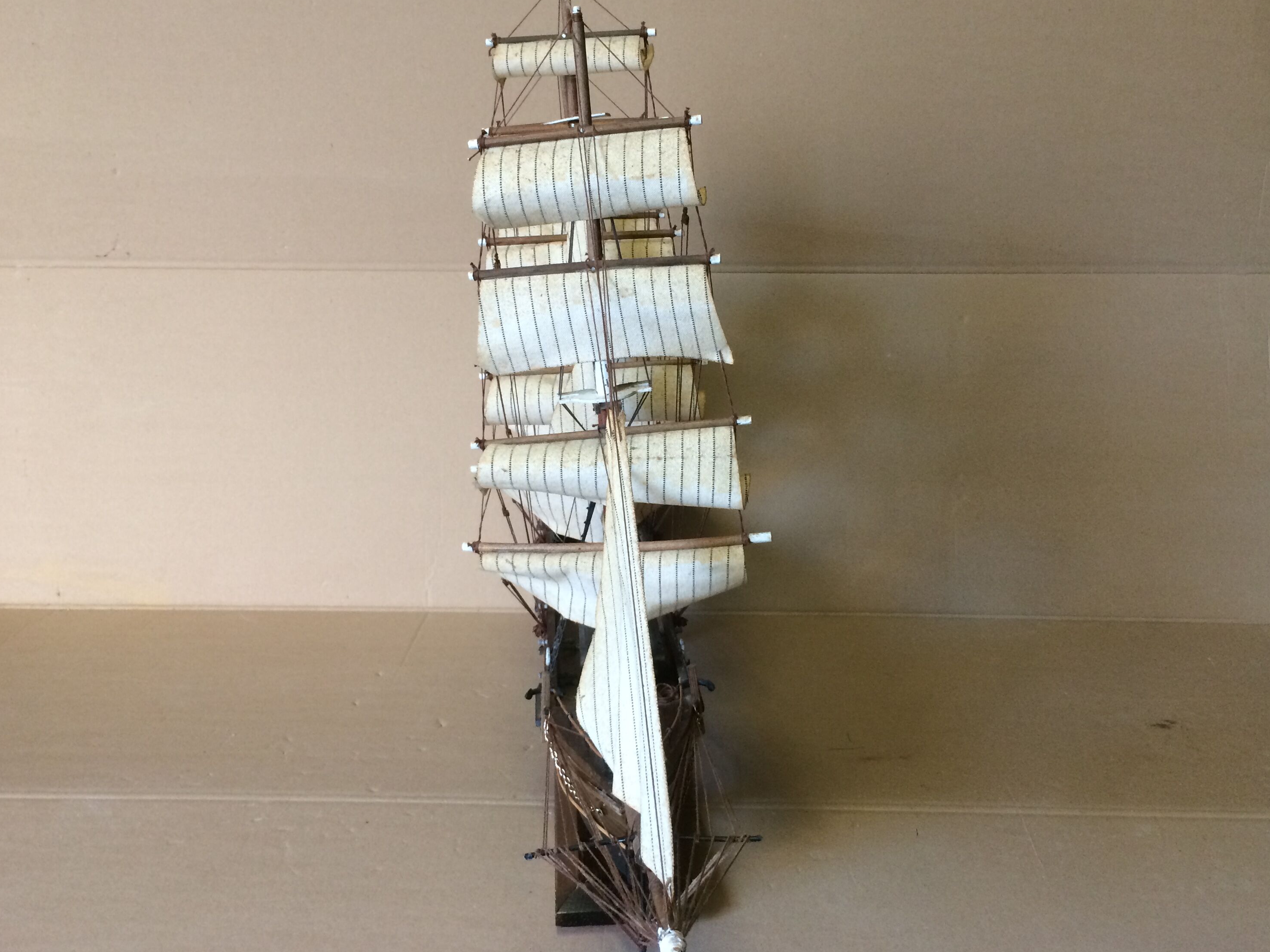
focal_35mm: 32
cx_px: 629
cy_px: 450
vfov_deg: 44.1
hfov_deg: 56.8
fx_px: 1174
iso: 200
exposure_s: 1/33
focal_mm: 4.15
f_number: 2.2
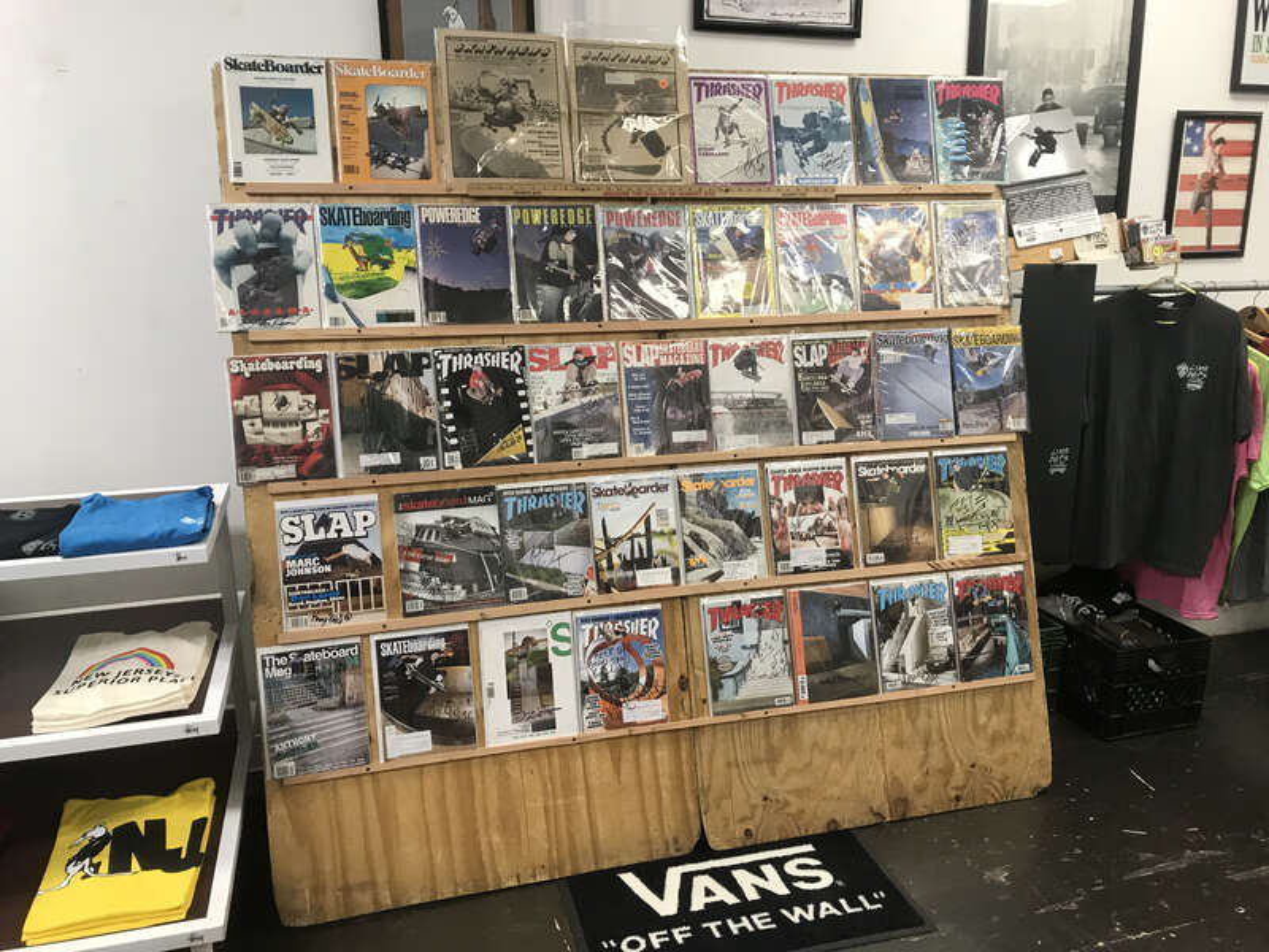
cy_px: 476
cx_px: 634
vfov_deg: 49.7
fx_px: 1026
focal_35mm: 28
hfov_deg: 63.4
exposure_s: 1/30
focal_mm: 3.99
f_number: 1.8
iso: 40
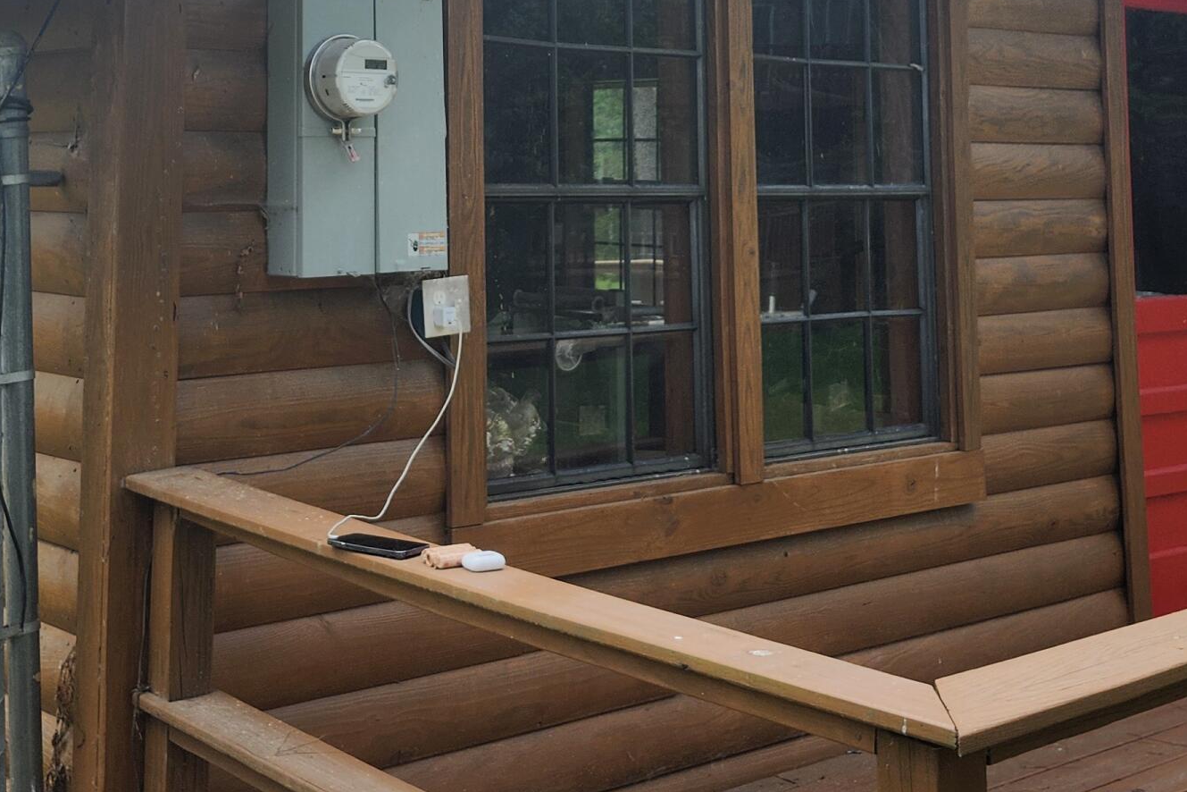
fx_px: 1780
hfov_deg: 36.5
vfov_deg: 24.0
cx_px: 408
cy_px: 11
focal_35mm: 54
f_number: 1.8
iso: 25
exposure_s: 1/585
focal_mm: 5.54
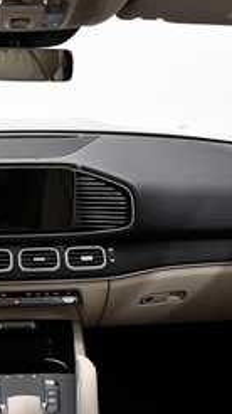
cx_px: 8
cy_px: 208
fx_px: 504
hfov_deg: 24.9
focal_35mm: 46
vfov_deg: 44.6
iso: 2800
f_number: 3.5
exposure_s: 1/125
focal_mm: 18
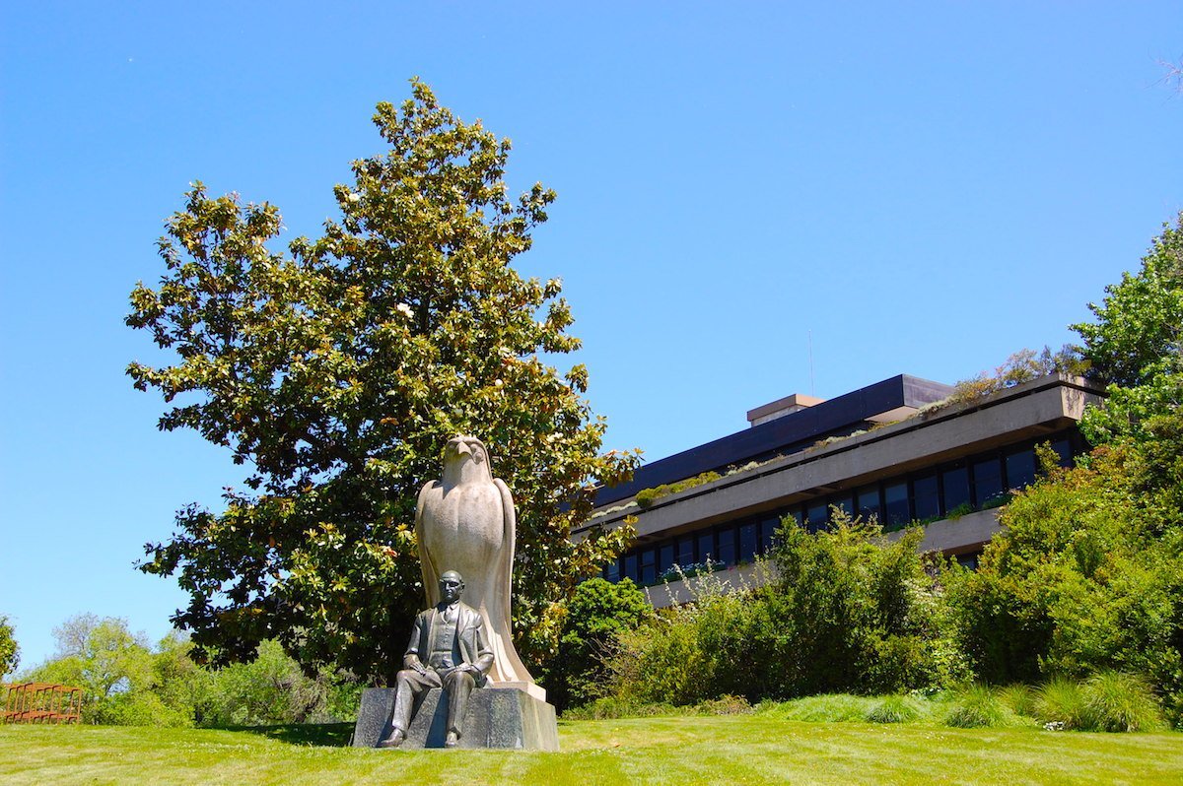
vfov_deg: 34.2
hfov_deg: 49.6
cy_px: 393
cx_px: 592
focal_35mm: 39
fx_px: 1280
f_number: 8
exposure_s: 1/250
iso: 200
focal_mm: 26
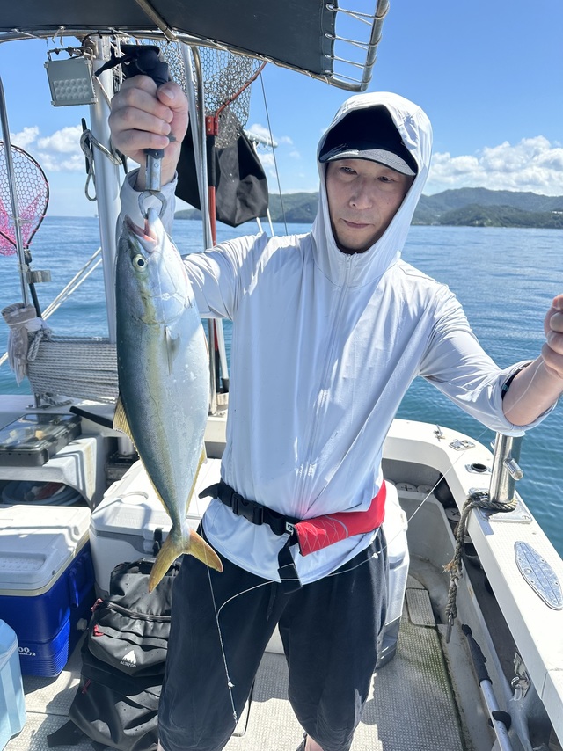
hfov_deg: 56.8
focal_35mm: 24
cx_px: 282
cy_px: 376
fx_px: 521
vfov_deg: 71.6
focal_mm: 6.86
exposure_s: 1/2809
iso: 80
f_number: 1.78
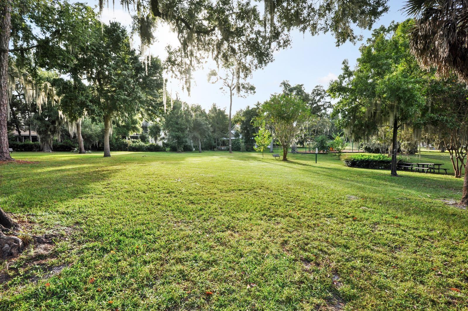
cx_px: 234
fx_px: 195
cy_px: 156
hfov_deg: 100.5
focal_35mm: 15
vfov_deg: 77.2
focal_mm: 10
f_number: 8
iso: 200
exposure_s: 1/100
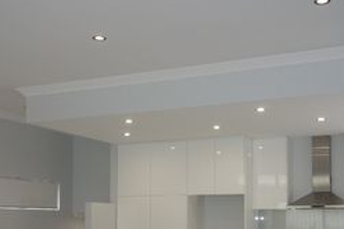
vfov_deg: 25.0
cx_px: 190
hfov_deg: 37.5
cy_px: 191
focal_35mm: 53
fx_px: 506
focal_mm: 10.4
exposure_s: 1/100
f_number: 3.2
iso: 125
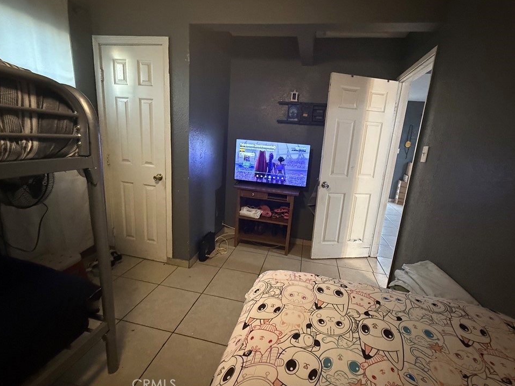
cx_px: 270
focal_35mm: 15
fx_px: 223
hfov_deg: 98.1
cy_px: 185
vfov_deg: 81.7
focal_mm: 2.22
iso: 1000
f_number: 2.2
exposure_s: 1/40
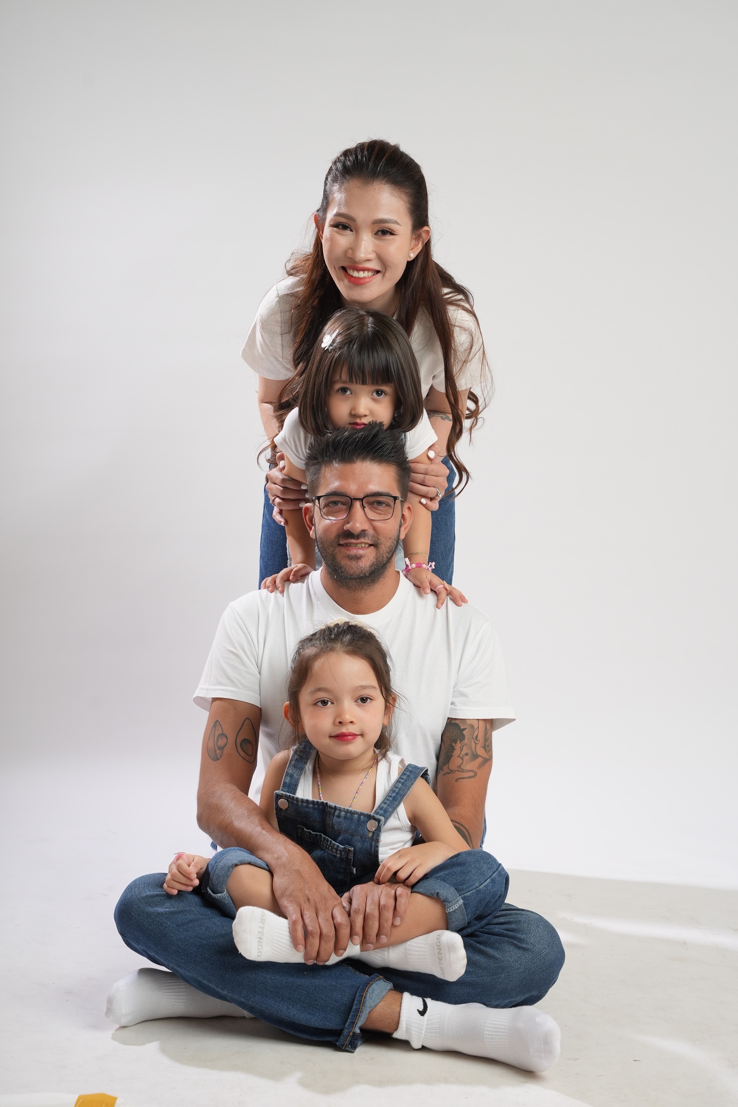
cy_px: 554
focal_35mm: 70
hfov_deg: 19.5
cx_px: 369
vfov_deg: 28.8
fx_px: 2152
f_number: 6.3
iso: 250
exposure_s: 1/160
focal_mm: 70
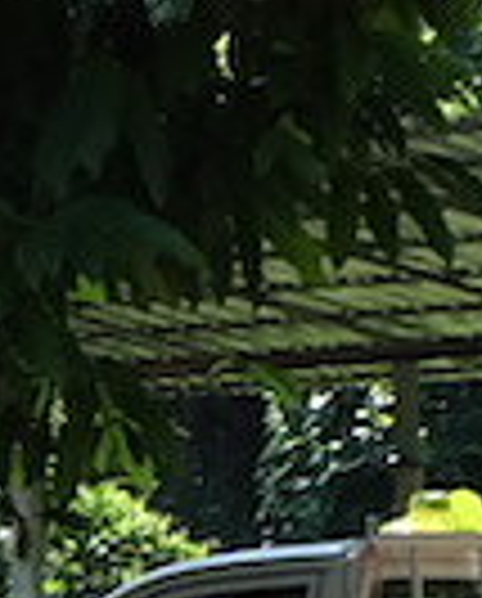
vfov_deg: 3.0
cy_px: 432
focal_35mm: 634
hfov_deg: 2.4
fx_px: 11267
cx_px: -2068
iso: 400
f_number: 5.6
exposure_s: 1/350
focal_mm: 50
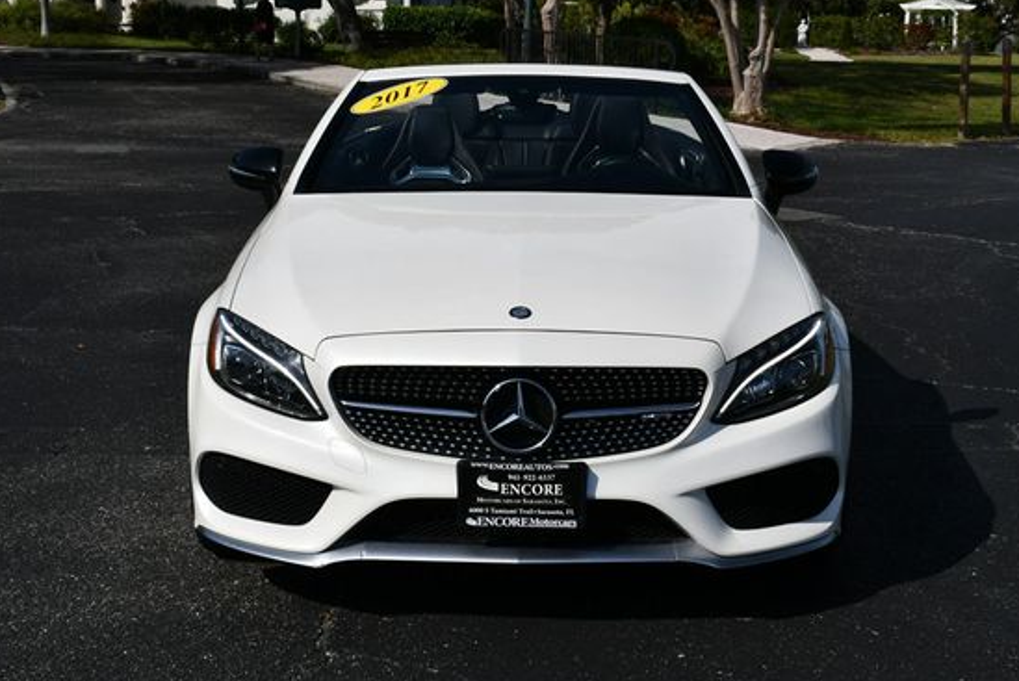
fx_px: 1785
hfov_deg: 31.9
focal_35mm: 63
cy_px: 354
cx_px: 512
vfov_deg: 21.6
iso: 100
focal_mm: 27
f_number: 11
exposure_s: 1/500
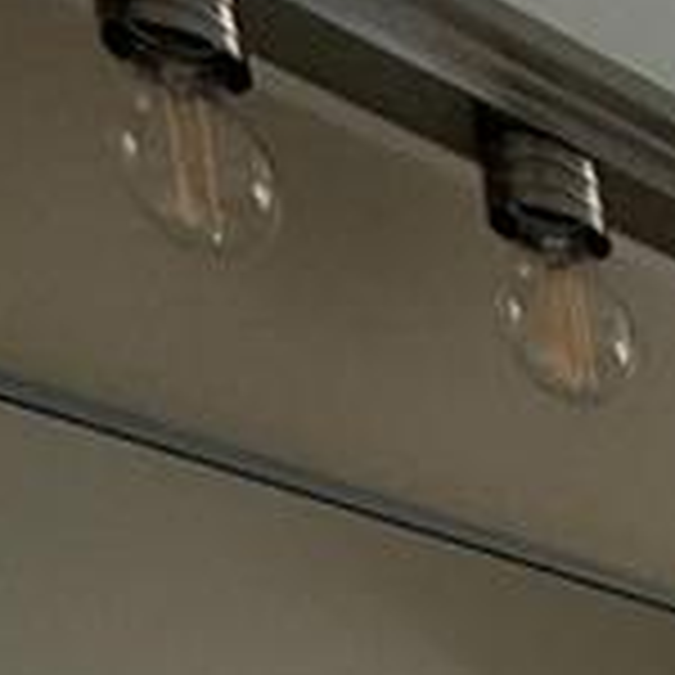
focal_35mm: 99
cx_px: 1904
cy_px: 2034
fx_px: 2184
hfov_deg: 11.7
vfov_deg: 11.1
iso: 200
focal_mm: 2.22
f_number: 2.2
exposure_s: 1/121
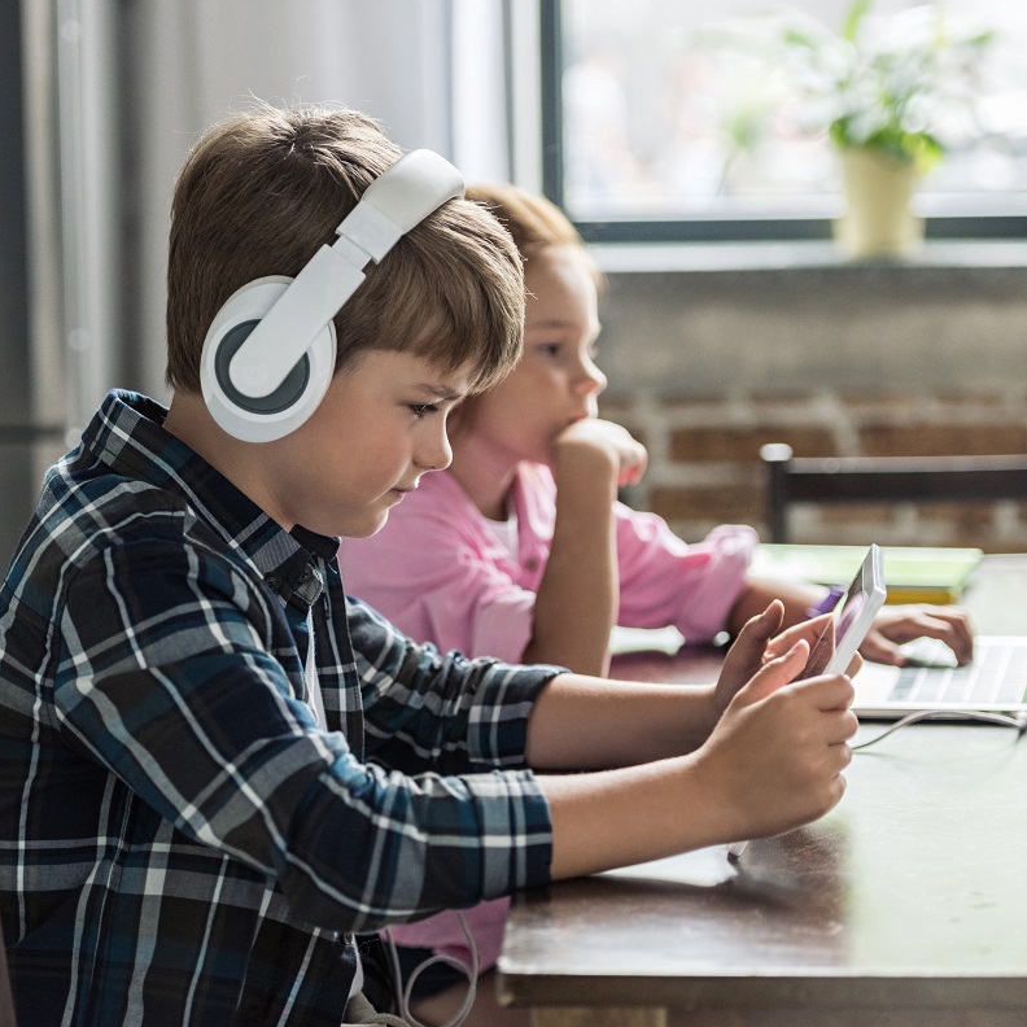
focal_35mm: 103
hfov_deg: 16.9
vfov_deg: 16.9
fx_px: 3457
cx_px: 414
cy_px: 512
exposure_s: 1/250
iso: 640
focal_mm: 80
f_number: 2.8
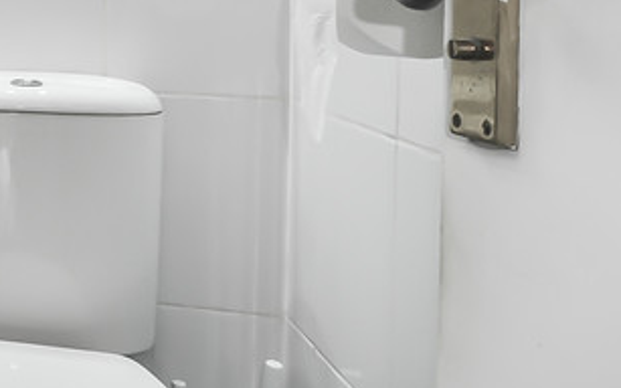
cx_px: -346
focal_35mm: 51
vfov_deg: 23.7
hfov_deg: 26.4
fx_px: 863
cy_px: -46
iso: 250
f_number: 16
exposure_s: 1/10
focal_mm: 10
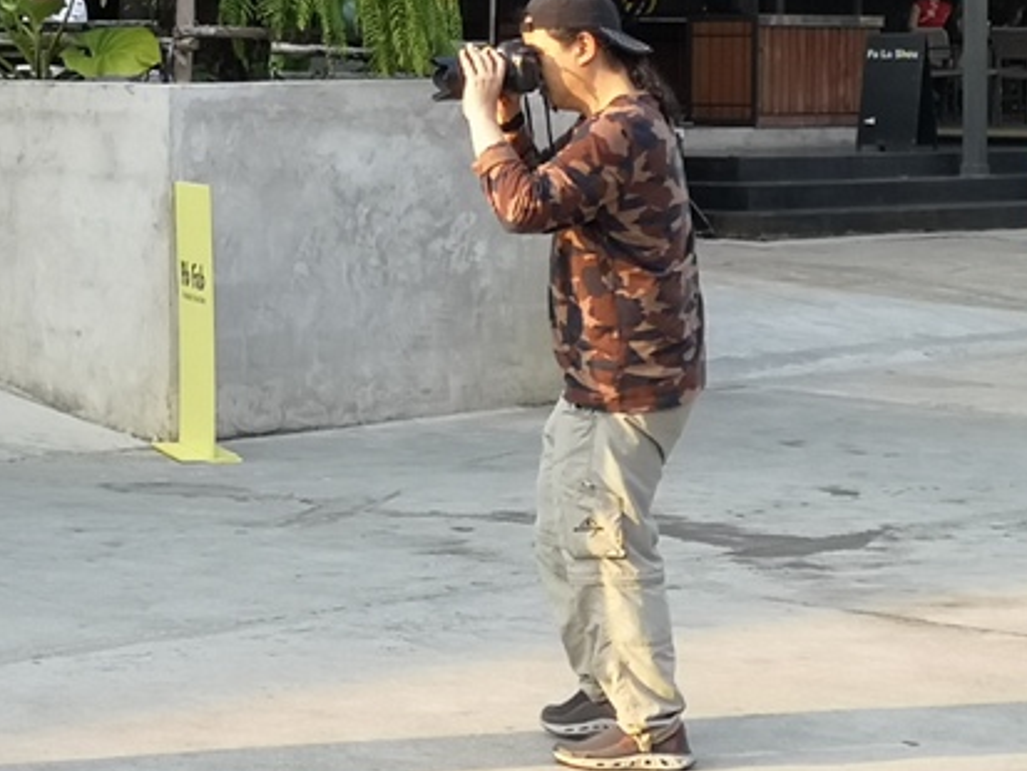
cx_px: 94
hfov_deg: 16.2
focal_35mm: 120
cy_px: 137
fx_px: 3561
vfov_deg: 12.3
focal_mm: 3.95
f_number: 1.8
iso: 50
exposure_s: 1/223
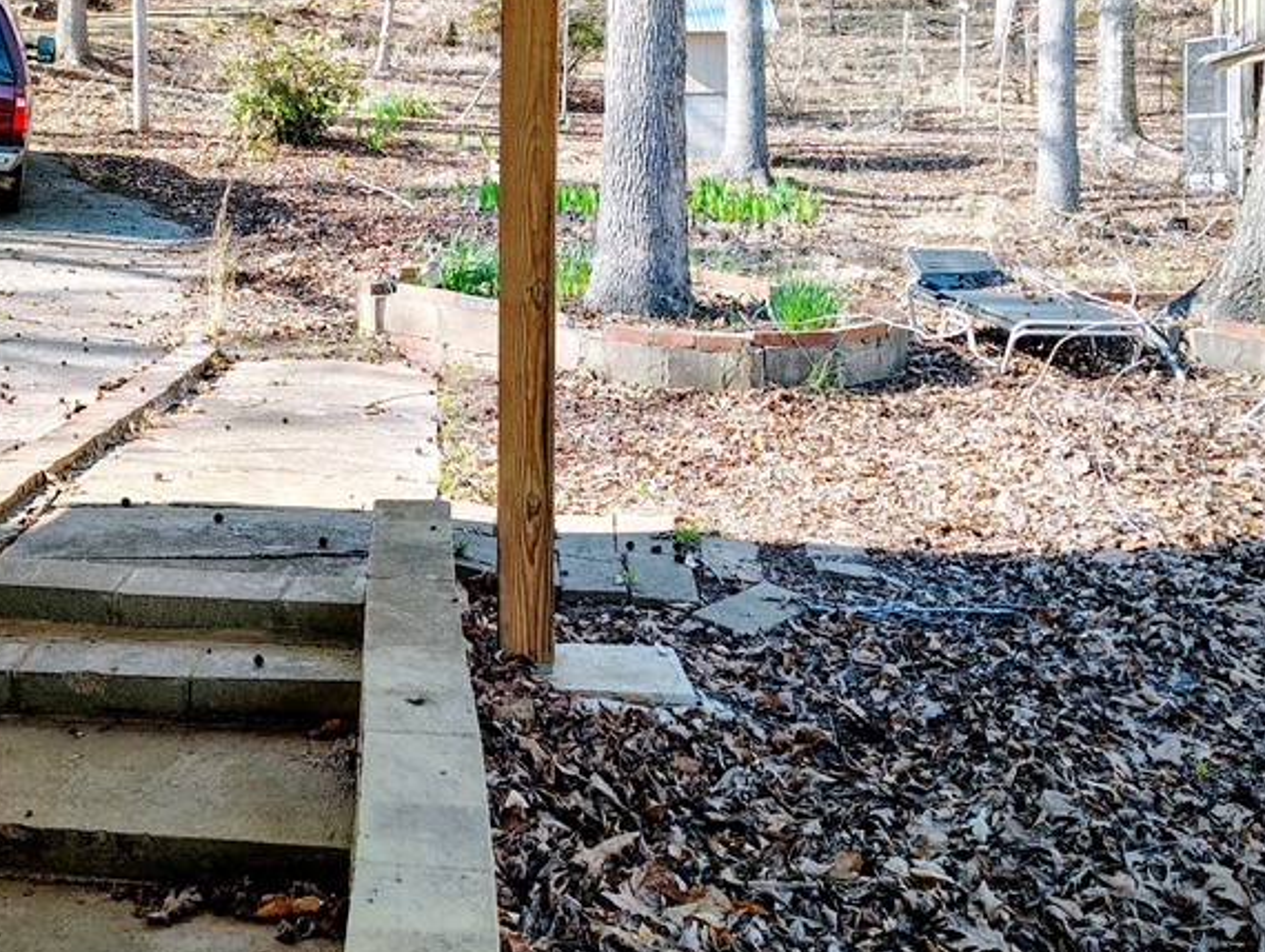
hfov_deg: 42.7
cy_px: 186
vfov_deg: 32.7
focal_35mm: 43
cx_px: 352
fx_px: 1573
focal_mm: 5.56
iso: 139
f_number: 1.8
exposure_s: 1/200
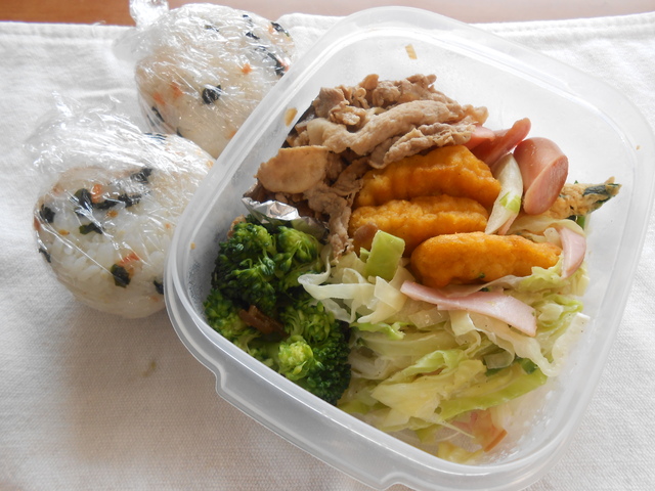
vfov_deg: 53.1
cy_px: 246
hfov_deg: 67.3
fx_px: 492
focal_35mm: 26
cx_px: 328
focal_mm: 4.6
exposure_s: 1/30
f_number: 3.5
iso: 100
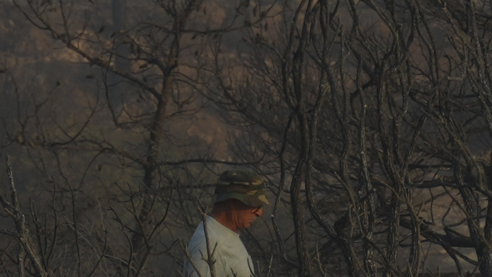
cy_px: -278
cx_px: 239
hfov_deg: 2.3
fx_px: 12044
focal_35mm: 923
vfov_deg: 1.3
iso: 100
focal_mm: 99
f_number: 5.6
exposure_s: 1/500
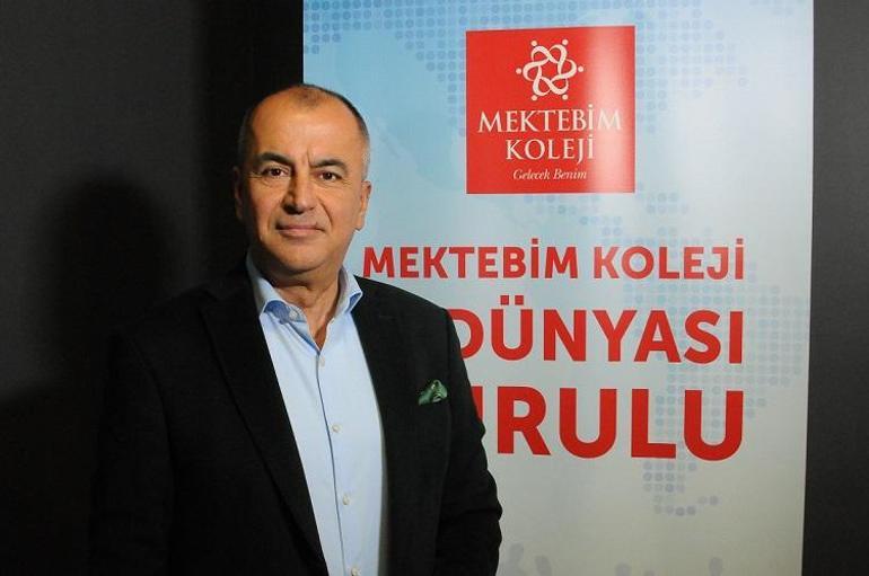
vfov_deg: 31.8
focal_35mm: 42
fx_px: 1012
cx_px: 434
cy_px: 288
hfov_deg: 46.5
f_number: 7.1
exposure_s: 1/60
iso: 3200
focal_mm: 28
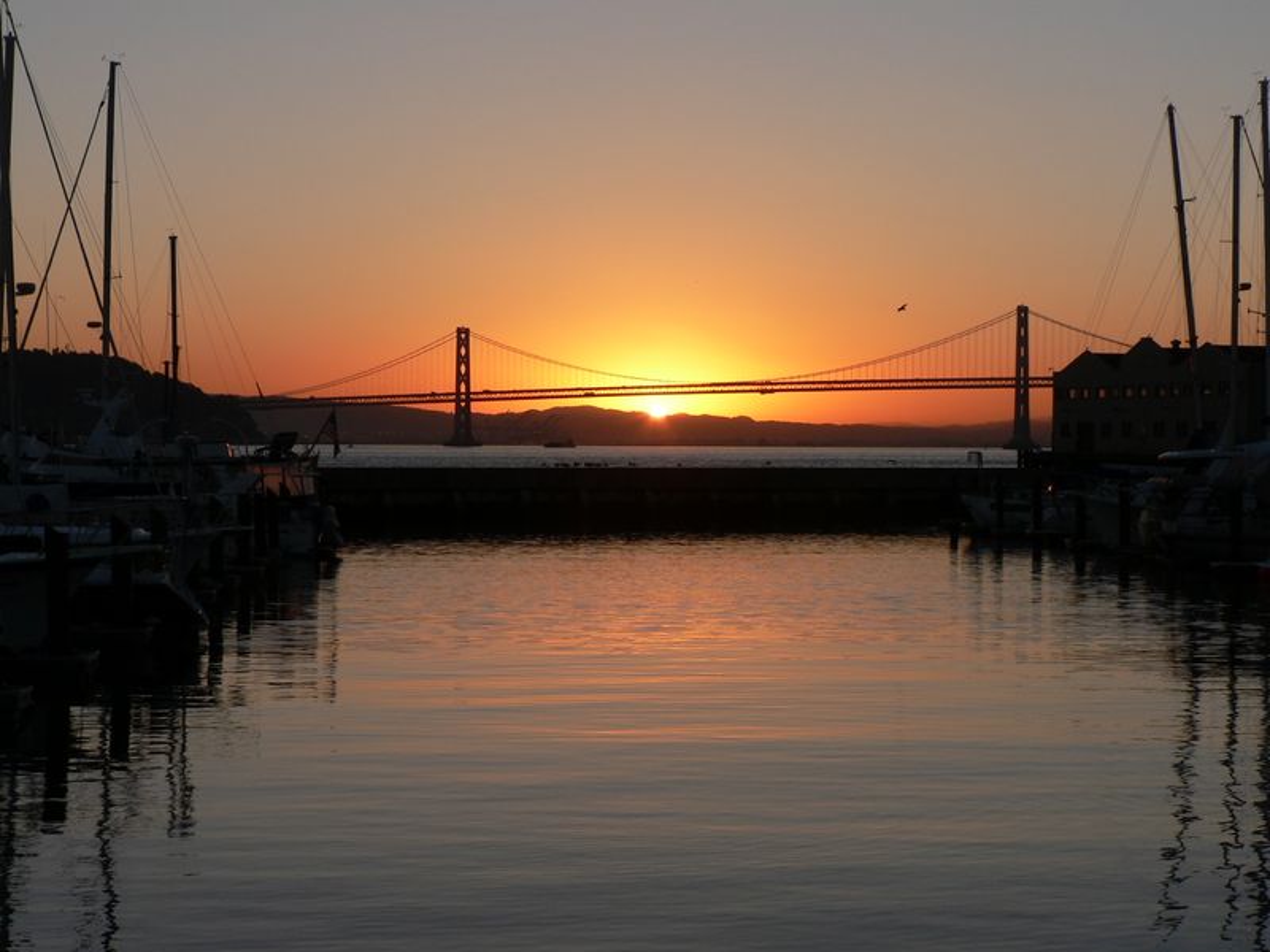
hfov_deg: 23.8
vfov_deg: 18.0
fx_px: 3008
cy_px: 476
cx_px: 635
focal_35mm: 82
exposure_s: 1/400
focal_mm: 13.7
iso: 80
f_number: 4
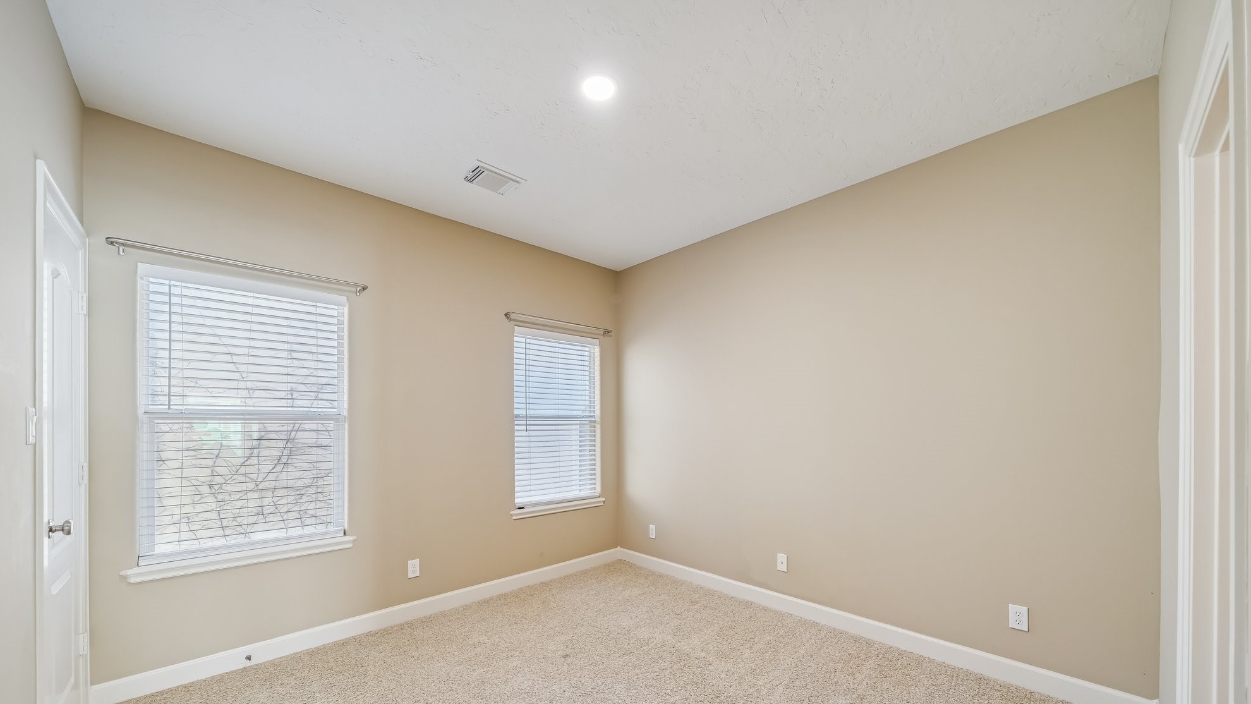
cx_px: 632
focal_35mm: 13
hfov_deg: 110.8
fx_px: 431
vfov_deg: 77.6
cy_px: 420
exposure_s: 1/20
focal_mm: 12
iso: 640
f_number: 8
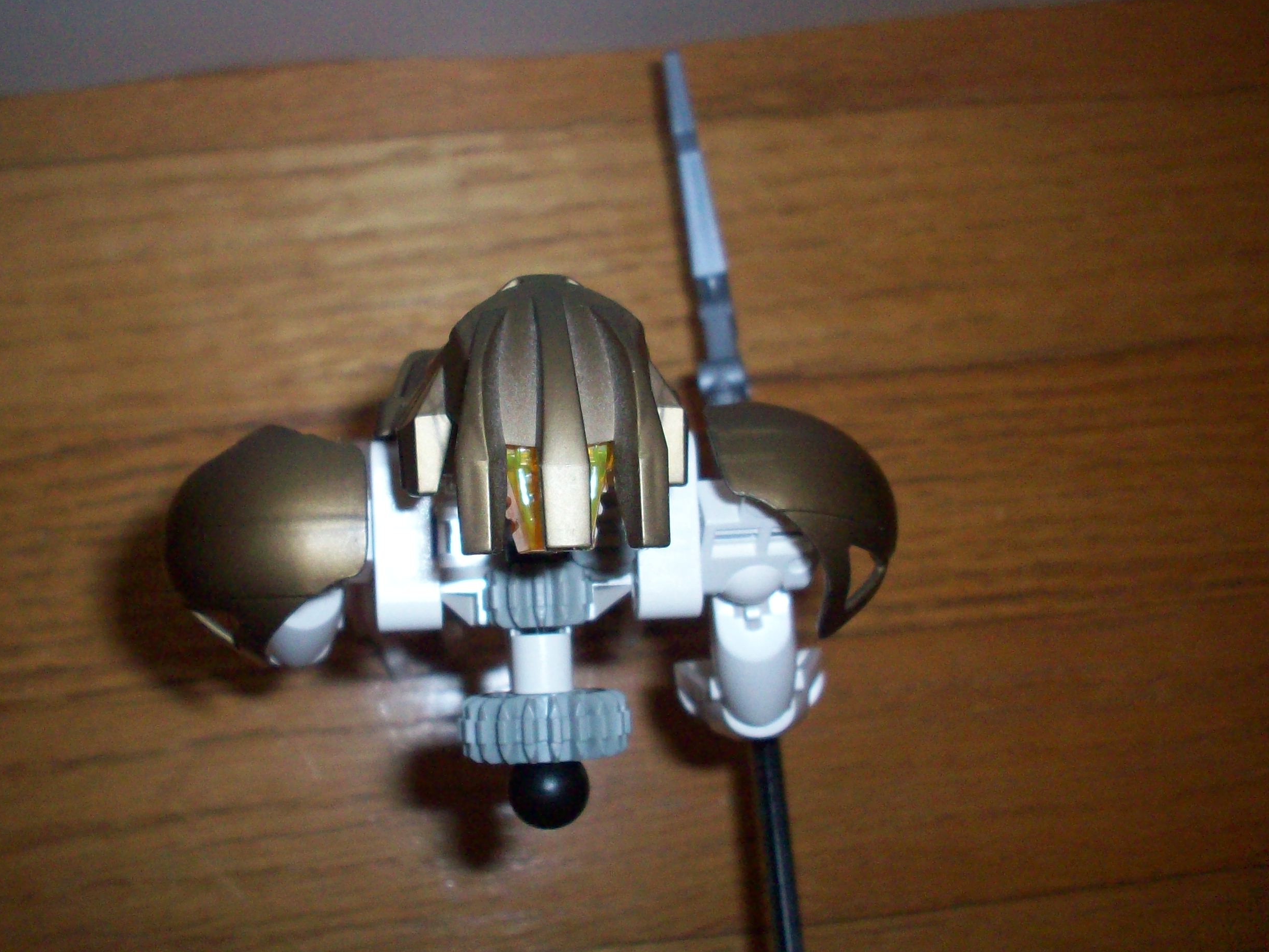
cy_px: 465
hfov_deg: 41.1
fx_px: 1686
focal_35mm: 46
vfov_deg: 31.5
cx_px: 521
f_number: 2.8
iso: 160
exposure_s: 1/64
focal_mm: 6.2
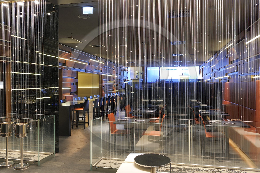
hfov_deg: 63.7
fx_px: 209
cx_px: 130
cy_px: 86
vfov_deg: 44.9
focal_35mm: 29
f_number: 5
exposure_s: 1/1.25
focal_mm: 29
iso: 200
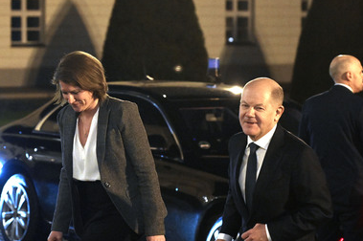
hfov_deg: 19.1
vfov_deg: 12.8
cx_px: 161
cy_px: 140
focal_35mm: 107
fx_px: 1078
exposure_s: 1/400
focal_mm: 90
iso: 8000
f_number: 4
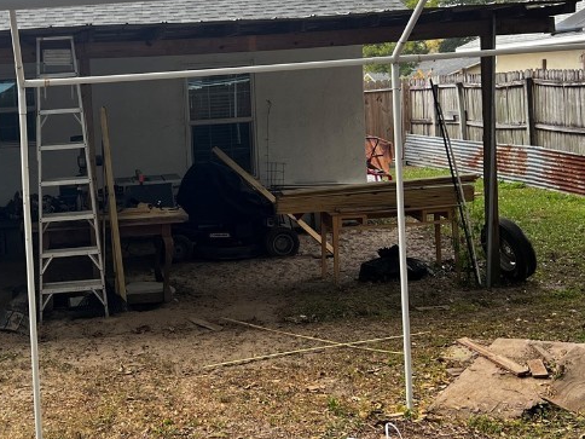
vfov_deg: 26.4
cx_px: 140
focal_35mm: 55
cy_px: 146
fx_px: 929
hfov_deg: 34.2
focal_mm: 5.7
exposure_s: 1/375
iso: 50
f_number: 1.5
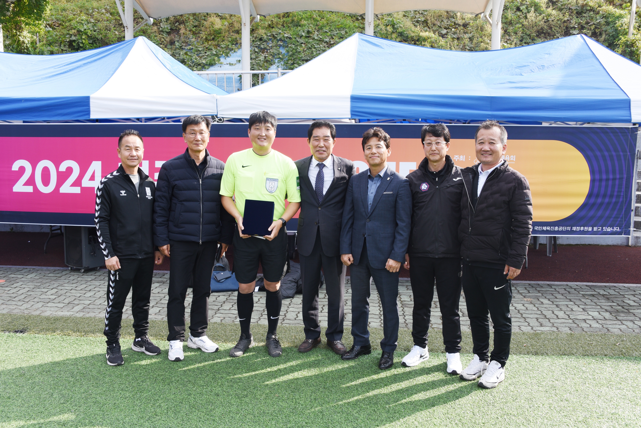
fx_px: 499
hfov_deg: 65.5
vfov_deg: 46.4
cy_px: 214
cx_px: 320
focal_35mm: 28
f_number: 9
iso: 400
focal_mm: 28
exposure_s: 1/320
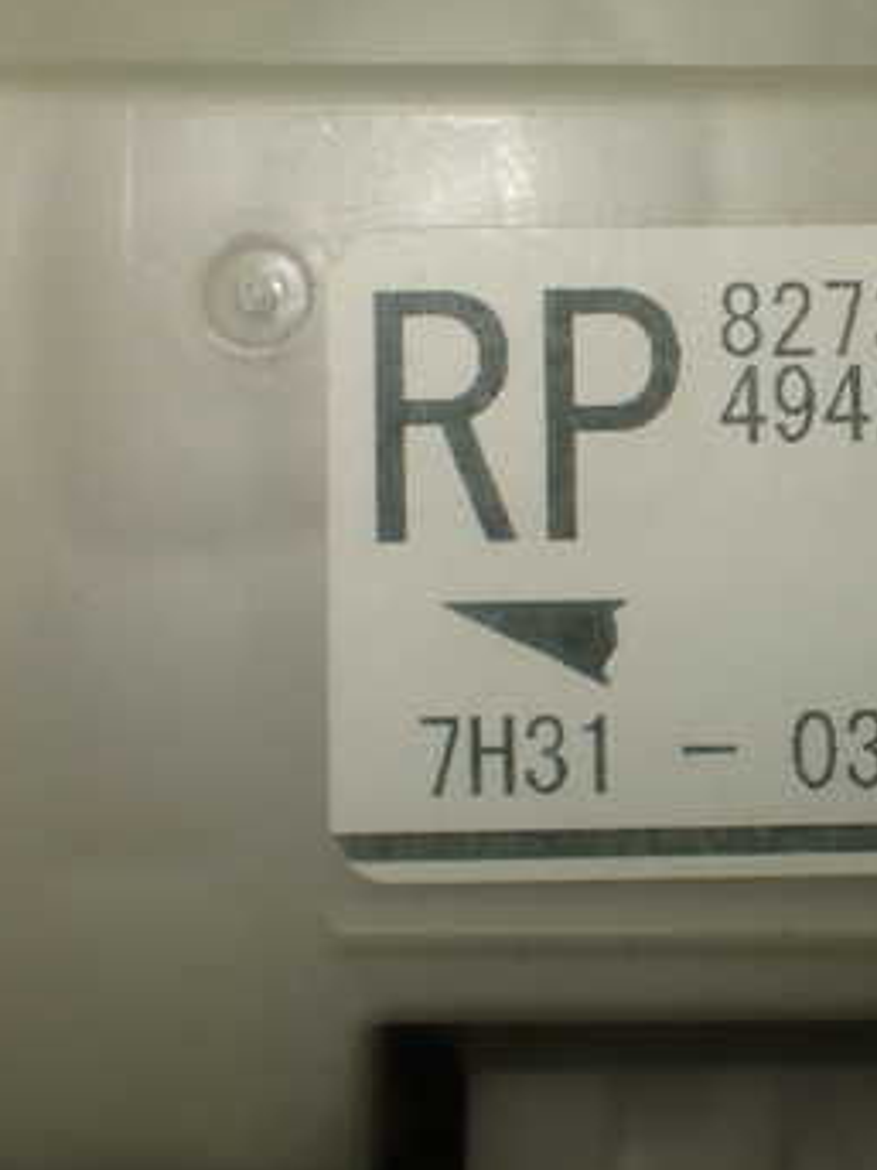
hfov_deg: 22.6
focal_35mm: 63
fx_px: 2129
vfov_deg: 30.7
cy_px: 505
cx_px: 822
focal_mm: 6.37
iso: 100
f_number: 3.5
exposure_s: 1/125
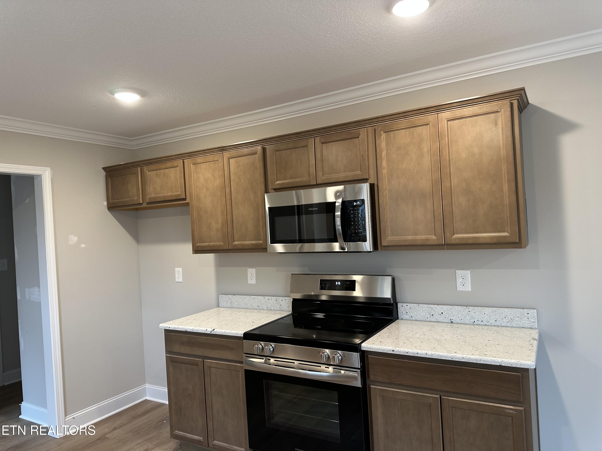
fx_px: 417
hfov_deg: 71.6
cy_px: 226
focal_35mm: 24
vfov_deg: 56.8
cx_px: 301
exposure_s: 1/60
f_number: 1.78
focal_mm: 6.86
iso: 160
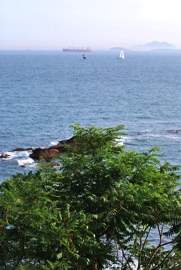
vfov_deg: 19.4
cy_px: 135
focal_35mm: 105
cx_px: 90
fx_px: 789
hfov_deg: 13.1
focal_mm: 70
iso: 100
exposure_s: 1/800
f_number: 5.6
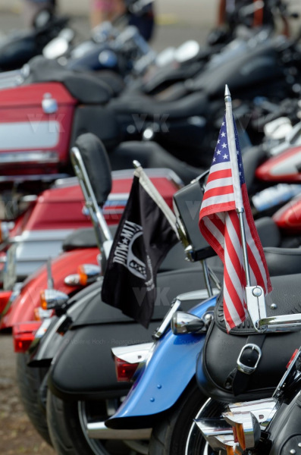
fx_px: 3498
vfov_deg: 7.4
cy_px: 228
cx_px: 150
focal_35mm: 278
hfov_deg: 4.9
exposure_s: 1/320
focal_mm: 185
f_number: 5.6
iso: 125
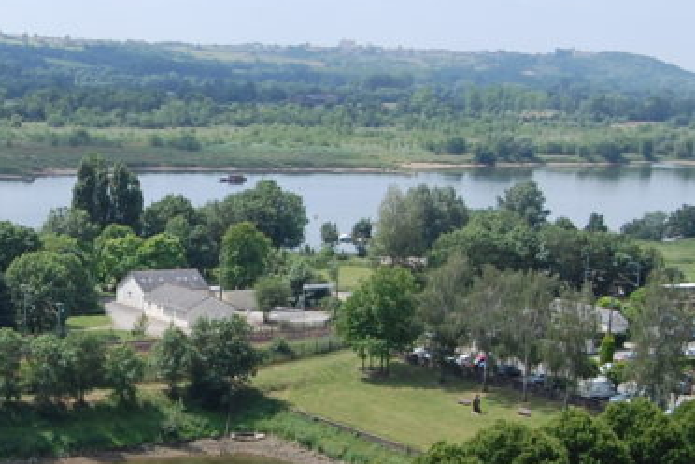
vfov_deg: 15.7
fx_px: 1679
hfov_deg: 22.9
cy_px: 260
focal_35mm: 87
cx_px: 97
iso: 200
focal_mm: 18
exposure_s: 1/400
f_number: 8
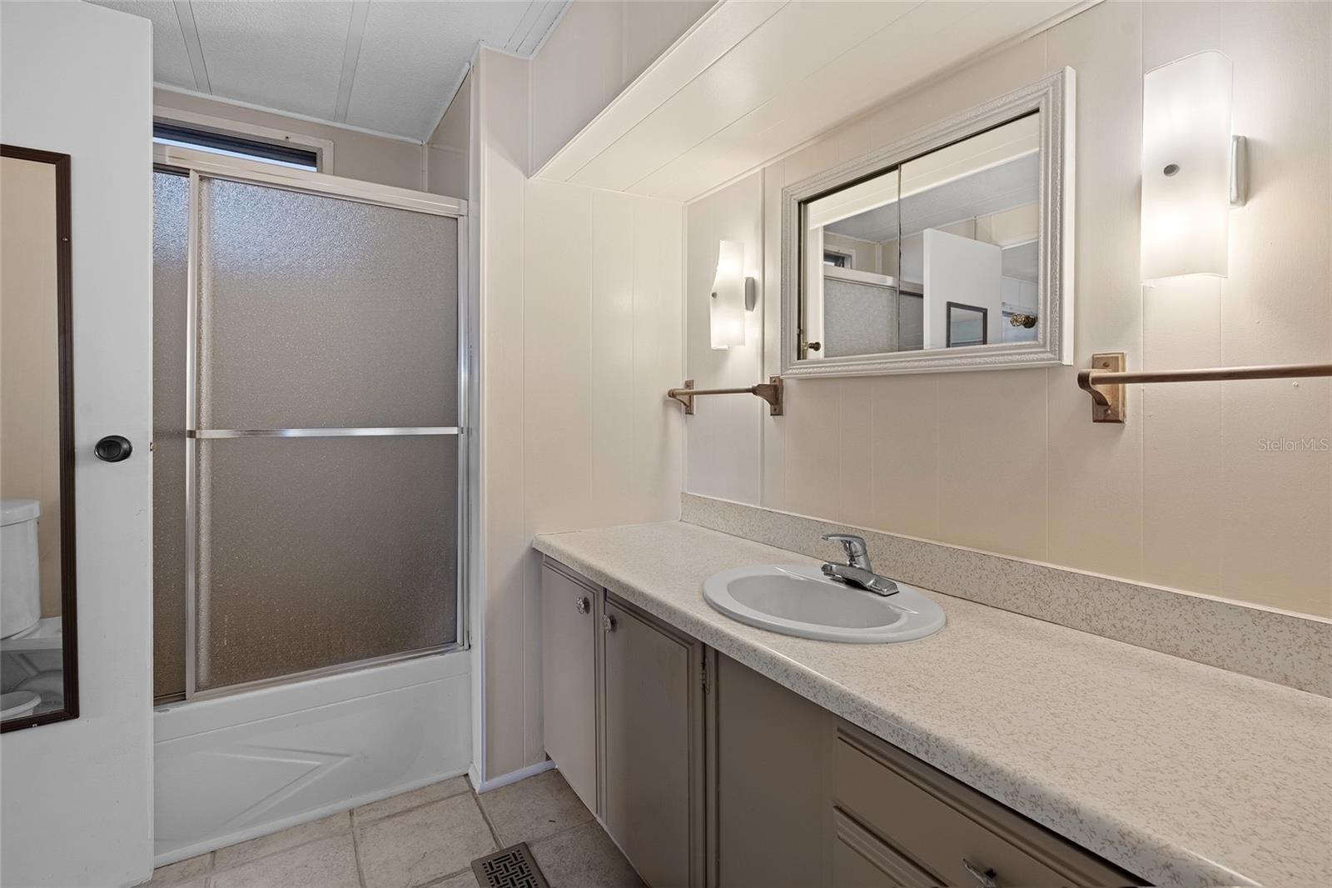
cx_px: 666
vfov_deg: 73.7
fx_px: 592
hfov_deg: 96.7
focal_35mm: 16
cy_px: 444
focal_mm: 16
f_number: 8
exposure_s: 1/640
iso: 400
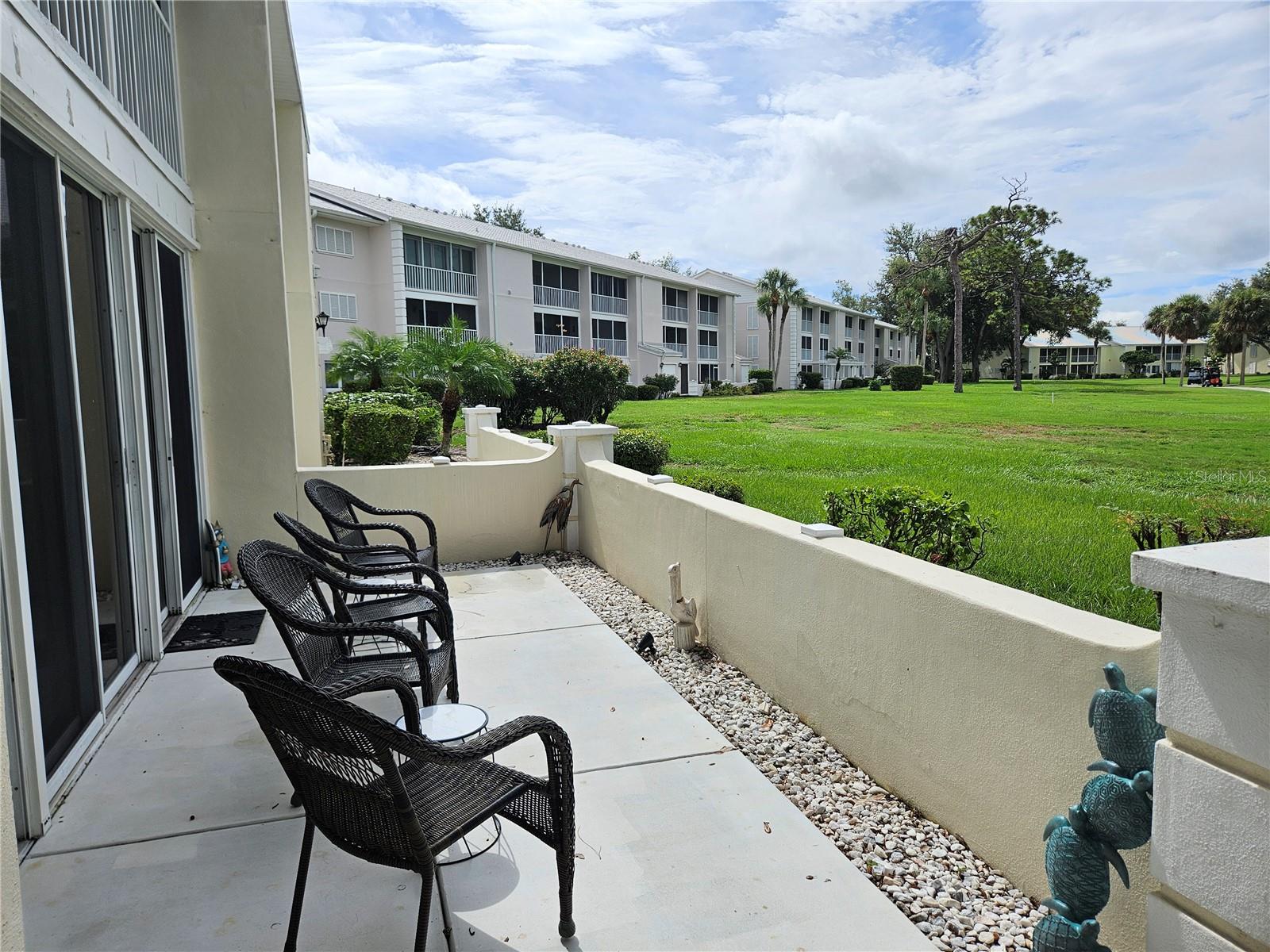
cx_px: 635
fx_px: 844
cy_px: 476
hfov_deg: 73.9
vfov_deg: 58.9
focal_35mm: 23
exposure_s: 1/2671
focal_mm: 5.4
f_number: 1.8
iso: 25
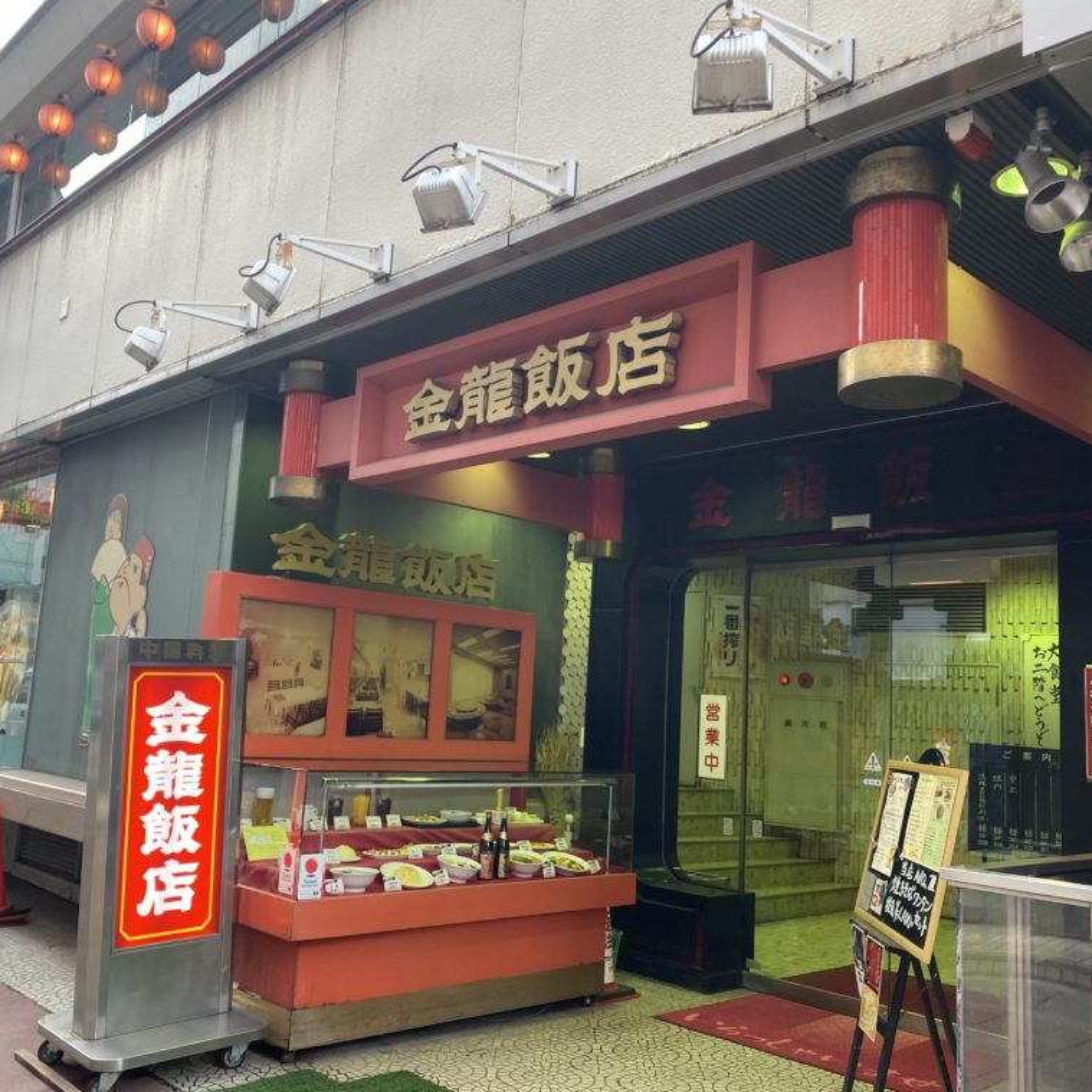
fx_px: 1106
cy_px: 541
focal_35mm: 31
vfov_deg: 52.5
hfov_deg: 52.5
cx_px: 548
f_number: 1.8
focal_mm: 4.25
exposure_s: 1/120
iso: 64
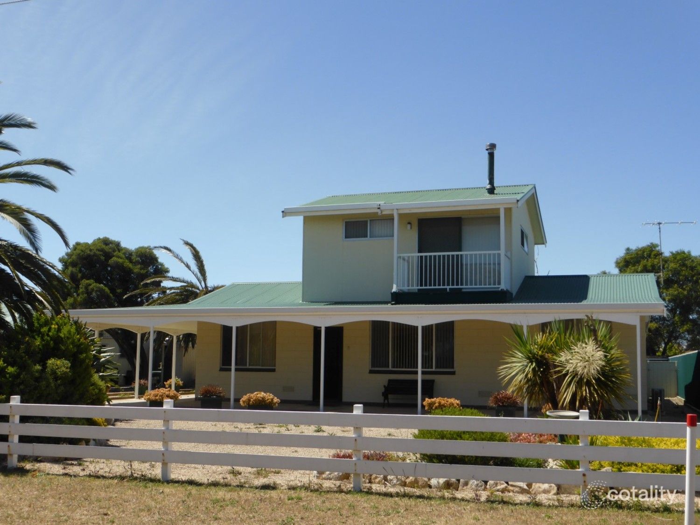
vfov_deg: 36.8
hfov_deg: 47.9
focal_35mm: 39
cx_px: 350
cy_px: 262
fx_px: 789
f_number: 3.9
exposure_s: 1/800
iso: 100
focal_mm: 6.9
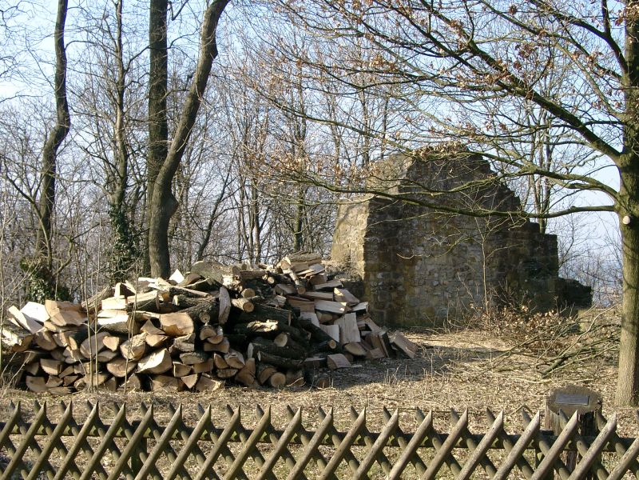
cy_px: 240
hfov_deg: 32.2
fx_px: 1108
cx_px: 320
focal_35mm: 60
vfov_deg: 24.4
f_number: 4
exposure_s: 1/243
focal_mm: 12.52
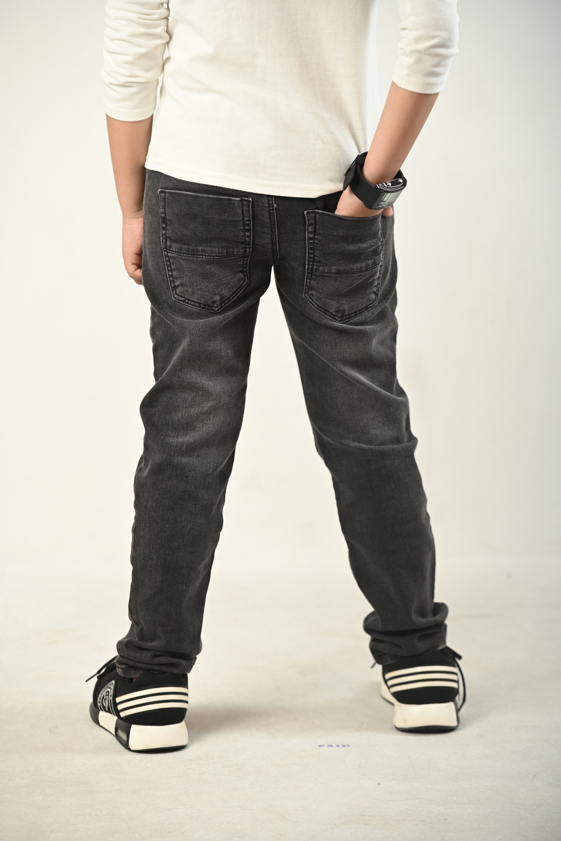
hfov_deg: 7.8
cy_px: 420
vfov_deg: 11.7
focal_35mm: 175
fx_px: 4089
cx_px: 280
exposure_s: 1/200
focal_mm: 175
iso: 200
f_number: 4.5
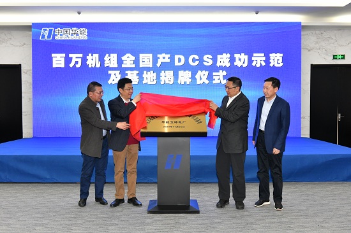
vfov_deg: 37.8
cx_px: 176
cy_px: 116
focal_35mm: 35
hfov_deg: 54.5
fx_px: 341
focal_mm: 35
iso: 1600
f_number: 8
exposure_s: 1/60
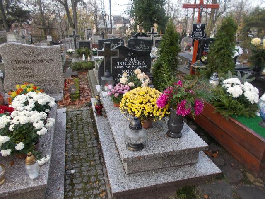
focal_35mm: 26
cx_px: 132
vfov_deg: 53.1
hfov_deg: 67.3
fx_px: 199
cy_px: 100
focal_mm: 4.6
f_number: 3.2
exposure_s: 1/80
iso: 80
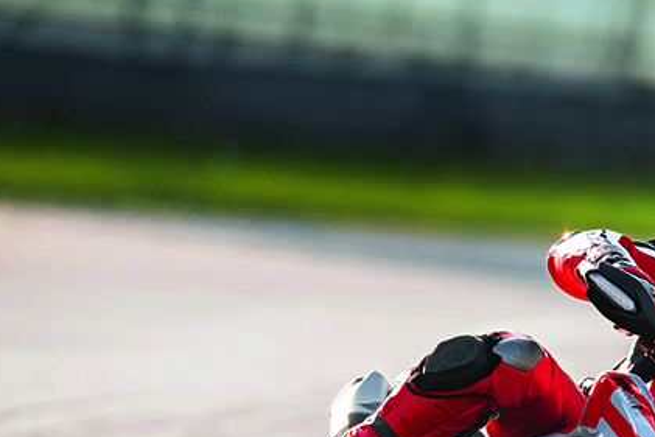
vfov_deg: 1.4
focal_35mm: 951
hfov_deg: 2.2
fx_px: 17308
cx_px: 618
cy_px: 453
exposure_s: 1/640
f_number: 3.5
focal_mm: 400
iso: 125
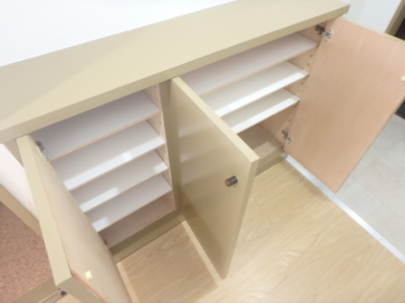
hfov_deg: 79.0
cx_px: 202
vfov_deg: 63.4
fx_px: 246
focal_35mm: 21
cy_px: 152
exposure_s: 1/15
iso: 800
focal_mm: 3.7
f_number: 3.5
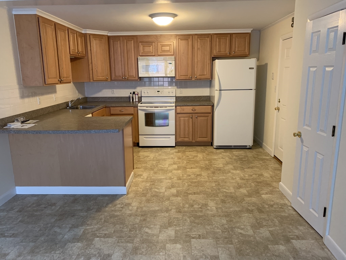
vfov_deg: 53.1
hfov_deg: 67.3
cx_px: 173
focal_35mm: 26
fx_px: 260
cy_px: 130
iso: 320
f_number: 1.8
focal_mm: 4.25
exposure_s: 1/40
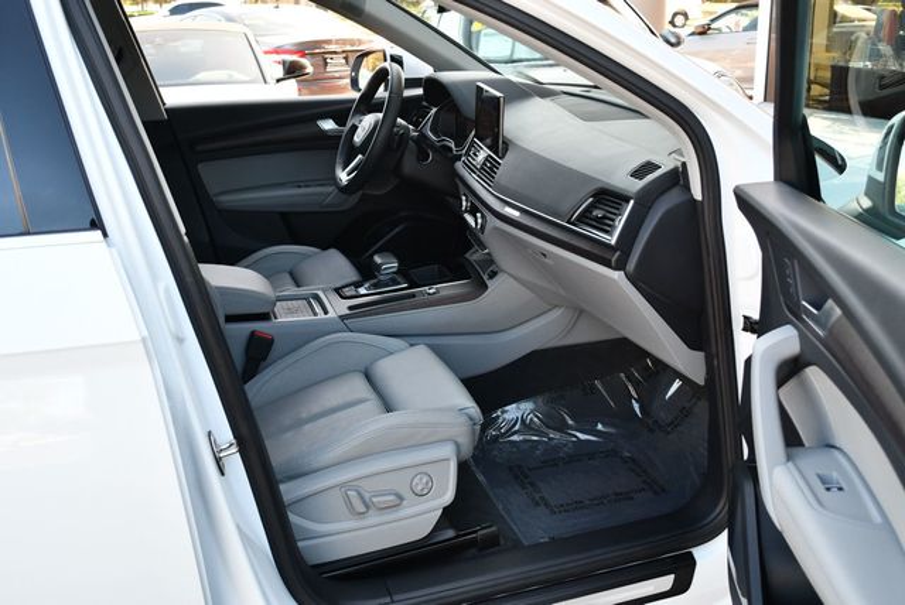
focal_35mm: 36
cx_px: 452
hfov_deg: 53.1
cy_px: 302
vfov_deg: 36.9
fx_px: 906
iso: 400
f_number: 3.5
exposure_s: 1/250
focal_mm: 18
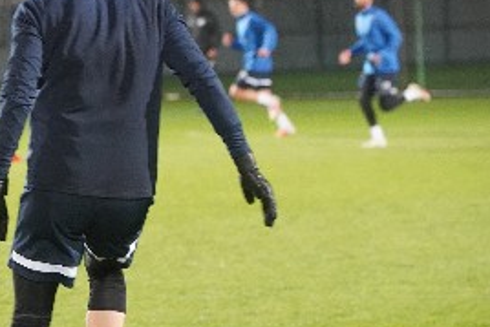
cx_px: -66
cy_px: 118
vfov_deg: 4.8
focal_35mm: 287
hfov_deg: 7.1
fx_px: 3908
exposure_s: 1/200
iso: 6400
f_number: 4
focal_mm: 115
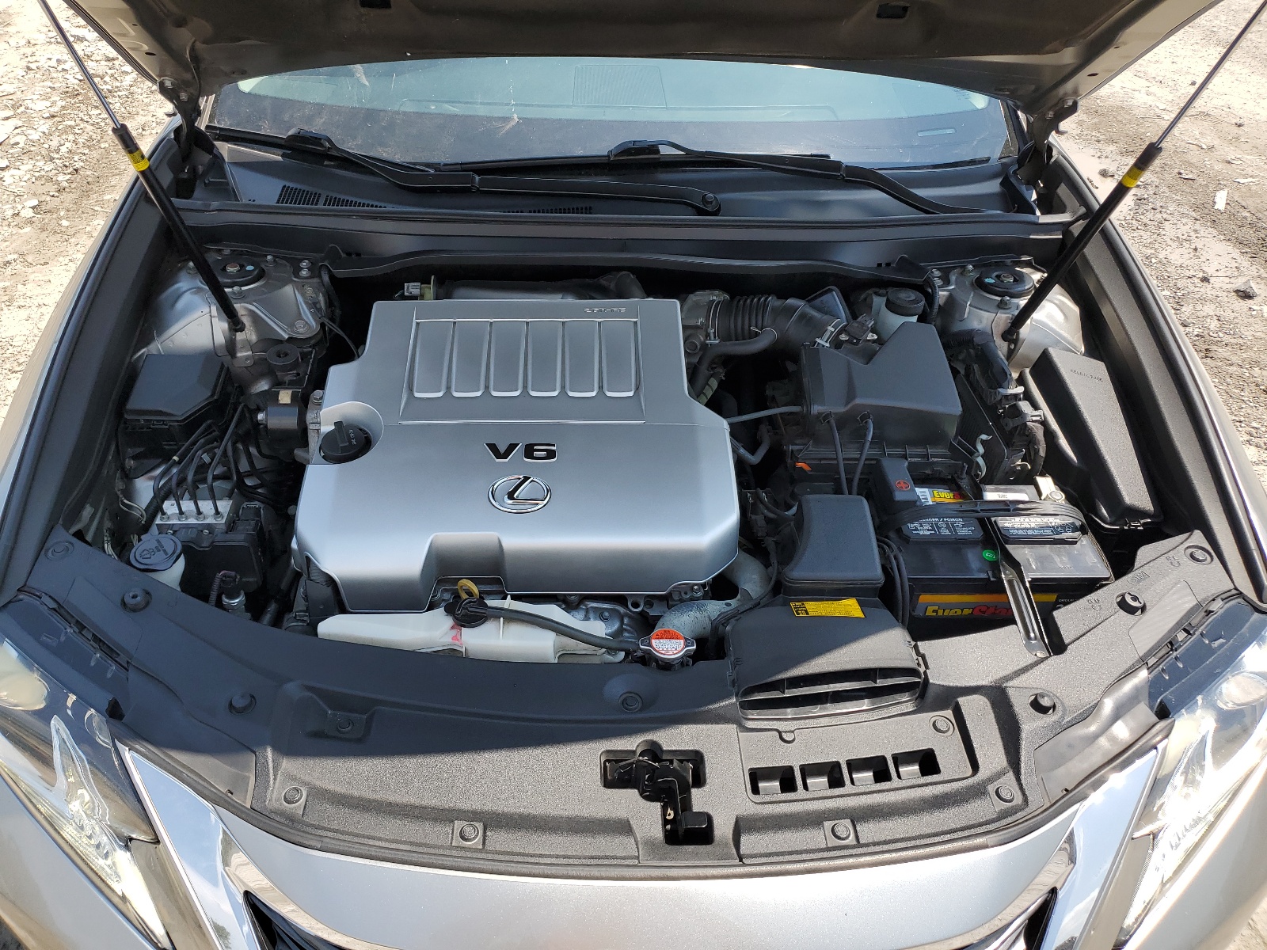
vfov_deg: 53.1
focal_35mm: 26
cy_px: 475
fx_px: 952
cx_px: 634
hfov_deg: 67.3
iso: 50
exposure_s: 1/1667
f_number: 1.5
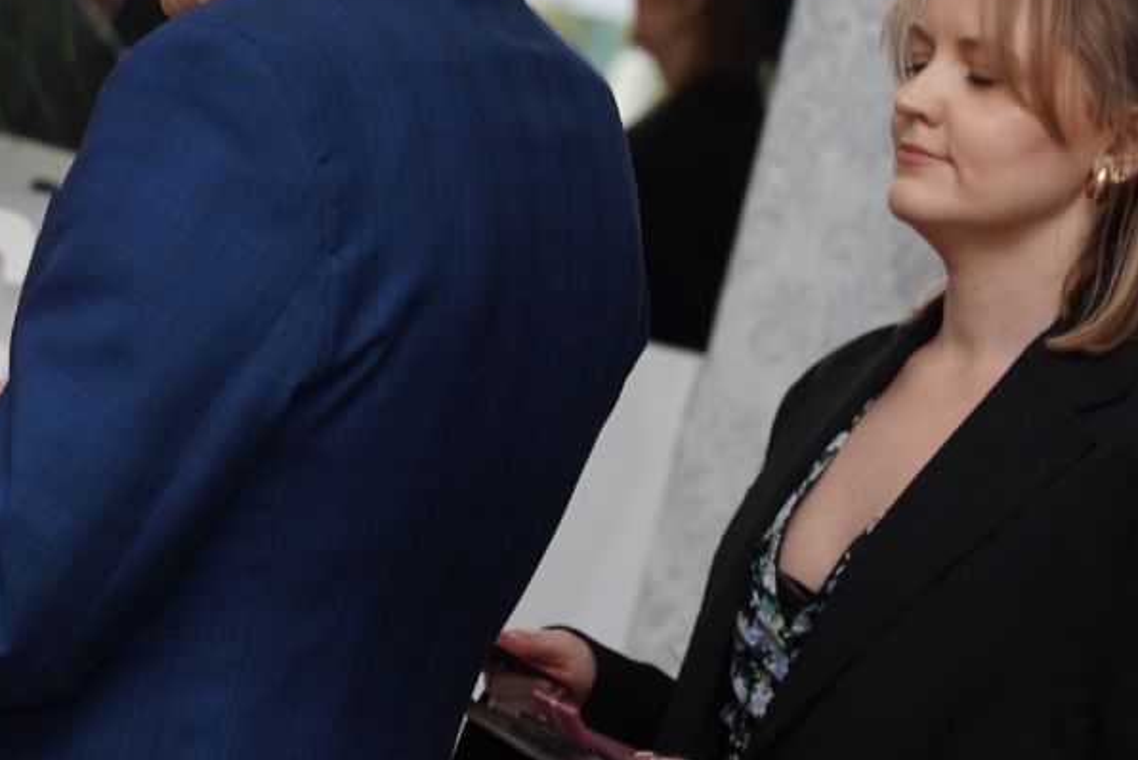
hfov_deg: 8.9
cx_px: -92
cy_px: 217
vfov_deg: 6.0
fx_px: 7242
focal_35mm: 229
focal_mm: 105
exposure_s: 1/100
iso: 640
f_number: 5
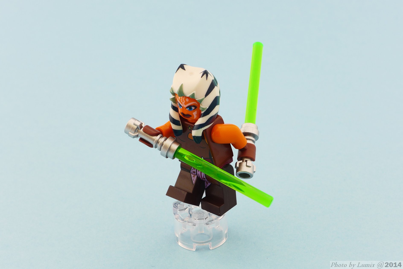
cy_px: 134
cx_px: 202
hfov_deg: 28.8
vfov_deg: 19.5
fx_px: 784
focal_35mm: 70
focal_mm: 13.7
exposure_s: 1/13
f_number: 4.5
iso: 80
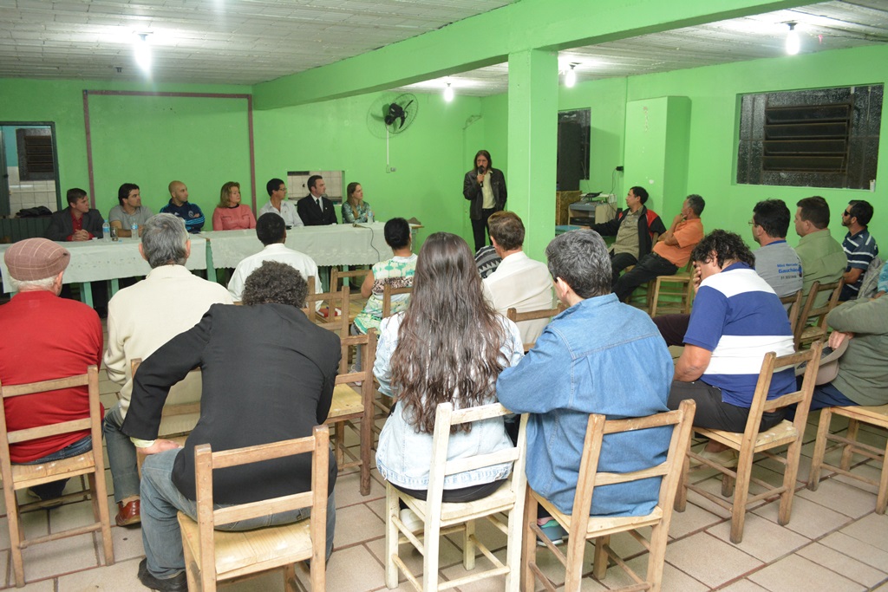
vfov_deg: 47.9
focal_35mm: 27
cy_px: 296
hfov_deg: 67.4
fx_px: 666
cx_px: 444
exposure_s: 1/60
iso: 1800
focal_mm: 18
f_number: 4
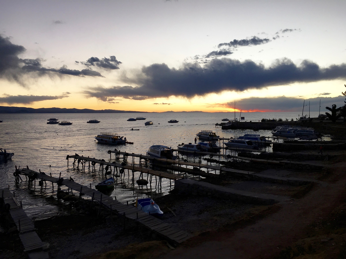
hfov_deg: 61.7
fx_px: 290
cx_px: 173
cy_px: 130
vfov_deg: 48.2
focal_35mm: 29
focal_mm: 4.15
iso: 32
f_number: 2.2
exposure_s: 1/60
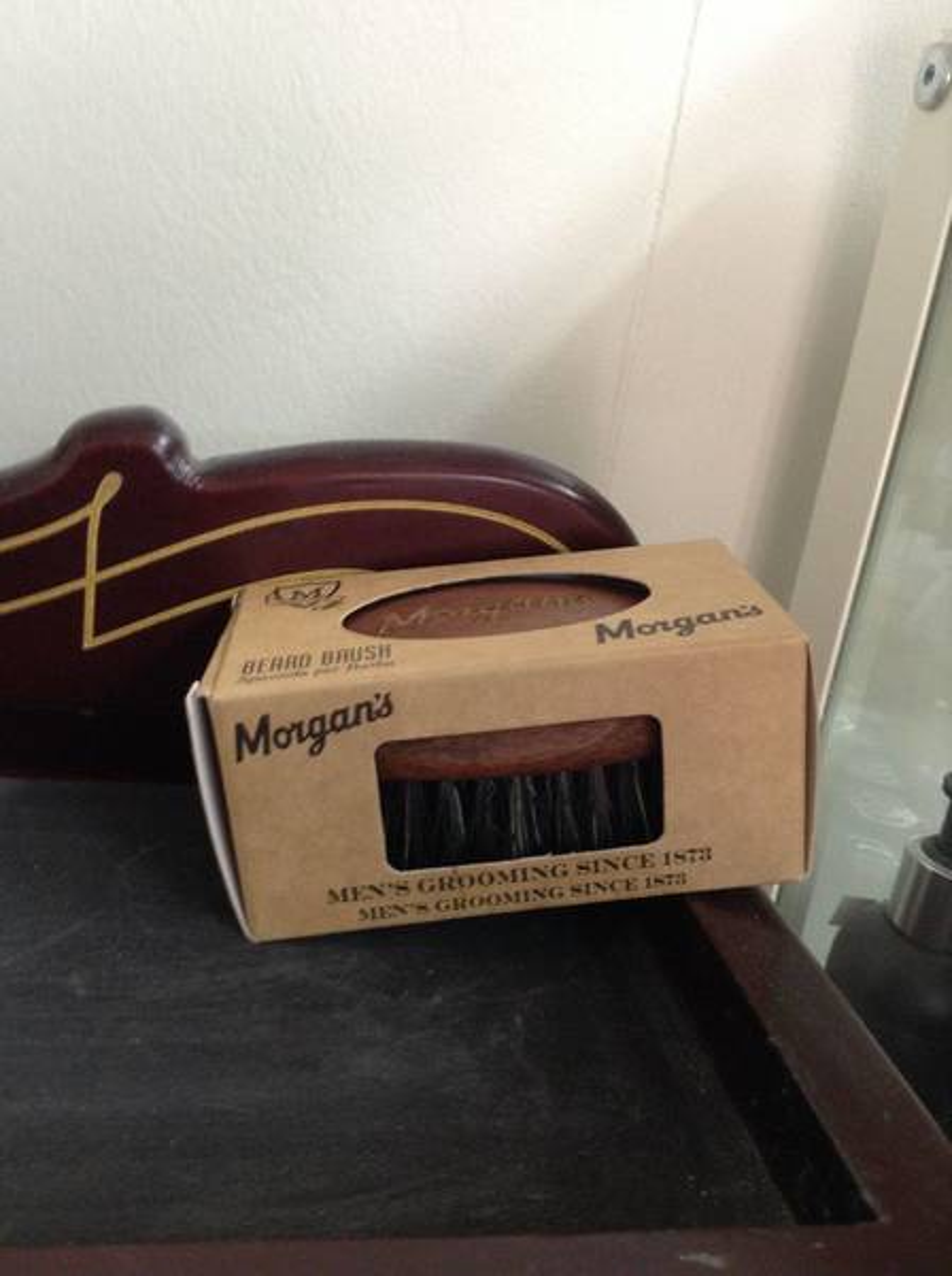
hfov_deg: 42.8
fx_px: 1214
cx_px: 476
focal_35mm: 33
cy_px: 638
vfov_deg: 55.4
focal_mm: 3.3
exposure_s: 1/24
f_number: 2.4
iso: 80
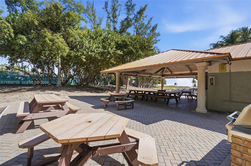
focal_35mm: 16
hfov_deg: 96.8
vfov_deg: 73.5
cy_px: 83
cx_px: 126
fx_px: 111
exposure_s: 1/8000
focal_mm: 16
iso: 400
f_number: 8
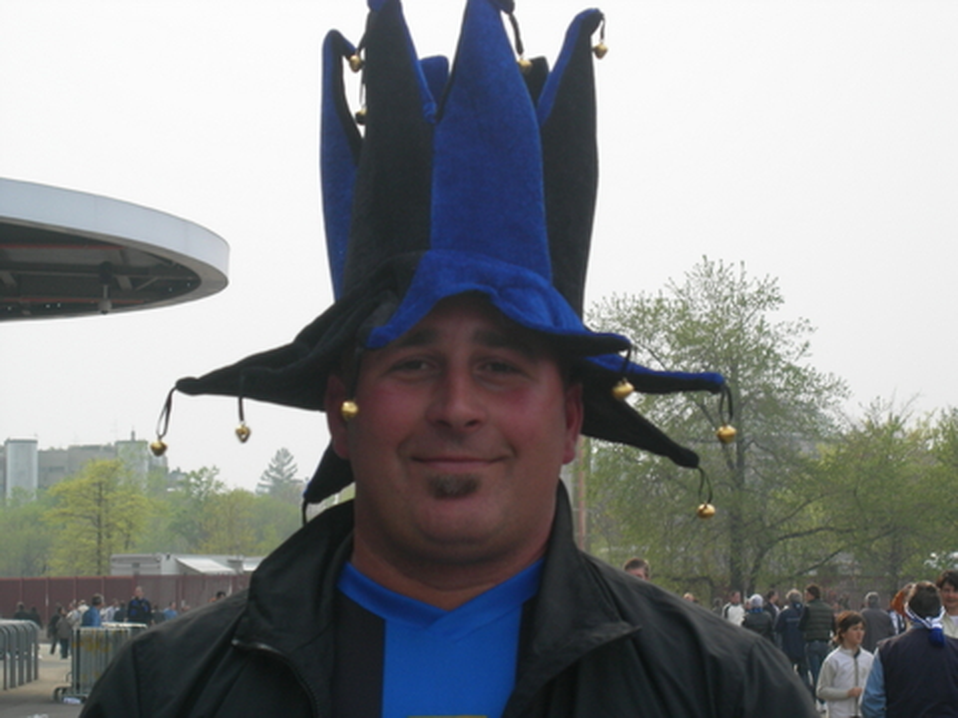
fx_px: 3487
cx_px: 479
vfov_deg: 11.8
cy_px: 359
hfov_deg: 15.6
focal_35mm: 126
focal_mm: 26.3
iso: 64
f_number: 5.8
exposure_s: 1/130
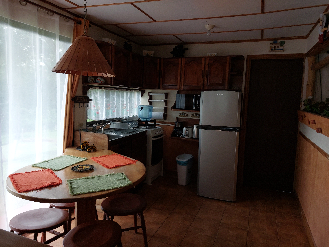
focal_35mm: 24
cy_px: 124
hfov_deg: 71.6
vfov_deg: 56.8
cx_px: 164
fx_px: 228
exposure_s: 1/120
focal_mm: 5.23
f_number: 1.8
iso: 50
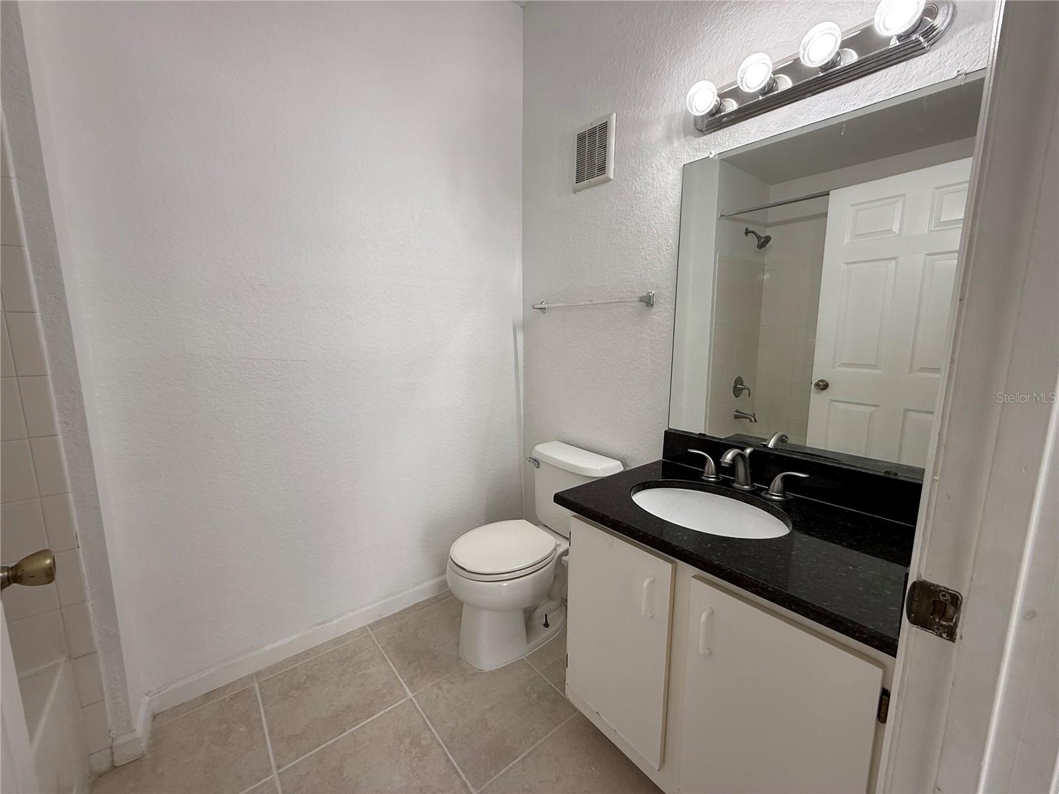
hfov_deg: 102.1
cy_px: 397
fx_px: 428
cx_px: 530
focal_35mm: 14
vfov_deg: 85.7
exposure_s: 1/120
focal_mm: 2.22
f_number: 2.2
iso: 80
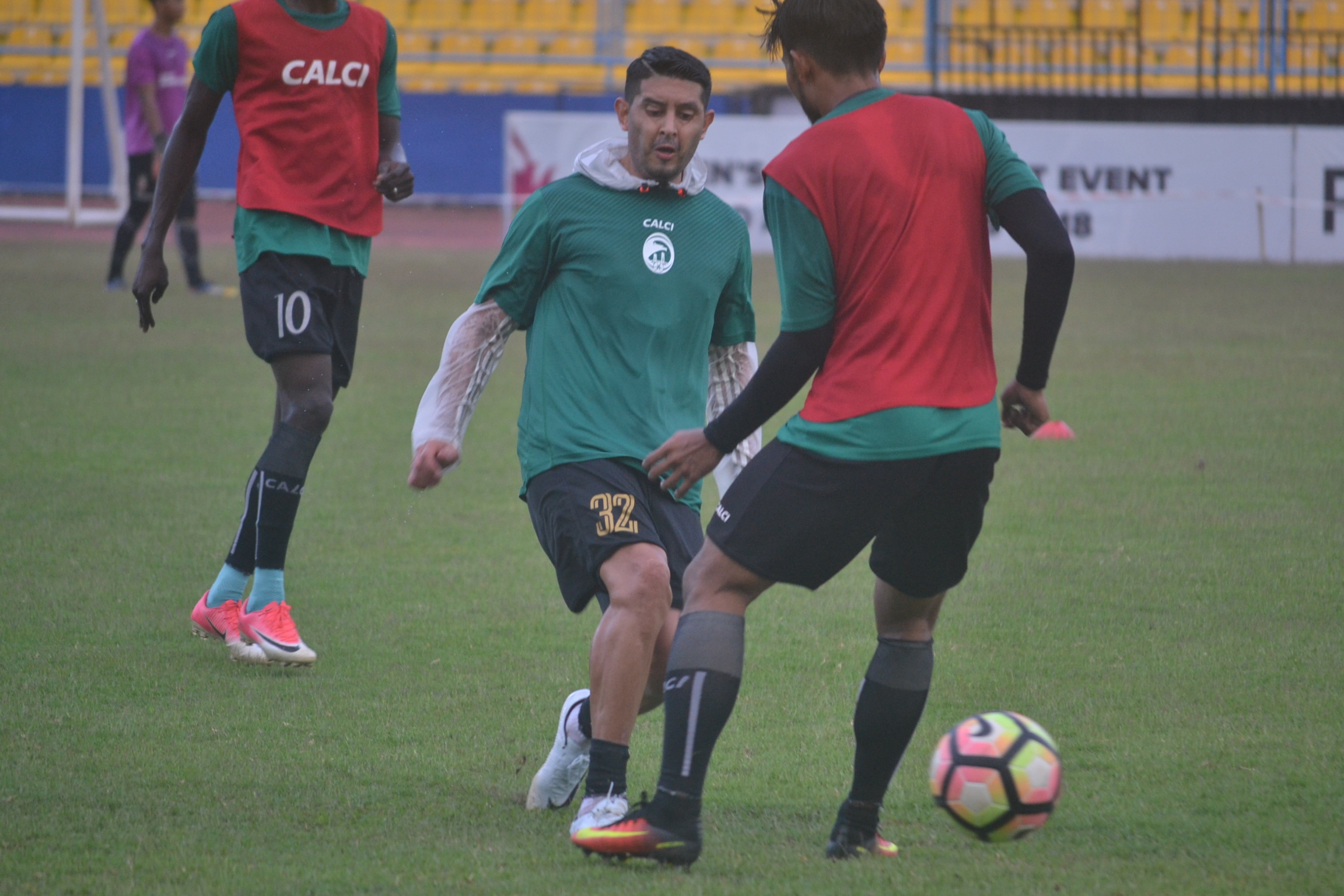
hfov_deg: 6.9
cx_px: 672
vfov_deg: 4.6
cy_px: 448
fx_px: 11199
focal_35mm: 300
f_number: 5.6
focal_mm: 200
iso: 720
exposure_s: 1/500
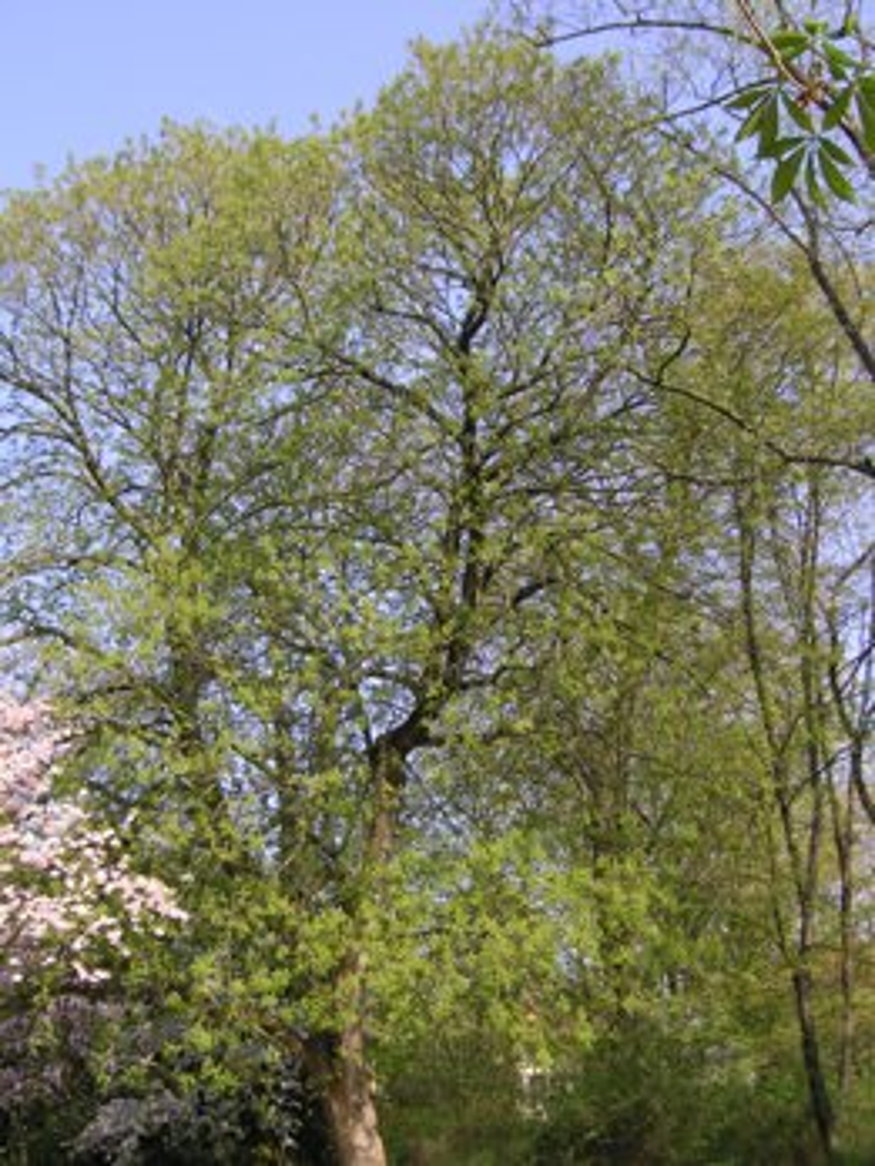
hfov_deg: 27.5
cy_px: 583
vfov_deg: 36.2
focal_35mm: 53
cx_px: 438
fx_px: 1786
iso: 50
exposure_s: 1/350
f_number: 3.6
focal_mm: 8.9
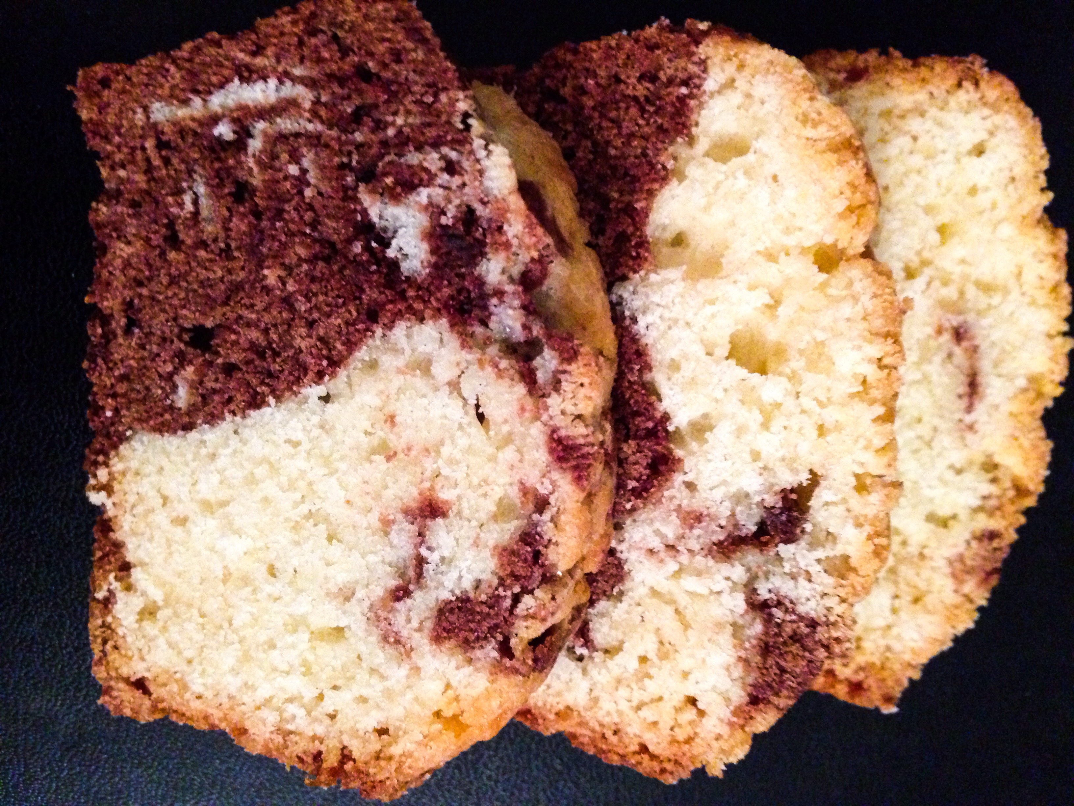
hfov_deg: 55.4
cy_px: 403
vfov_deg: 42.9
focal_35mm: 33
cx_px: 537
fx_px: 1024
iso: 800
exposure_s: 1/15
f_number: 2.4
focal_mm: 4.12
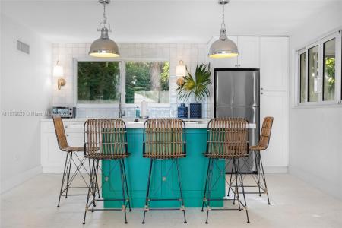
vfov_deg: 38.4
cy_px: 114
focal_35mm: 34
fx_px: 328
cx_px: 171
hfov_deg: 55.1
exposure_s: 1/15
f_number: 4
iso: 200
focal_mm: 34.5
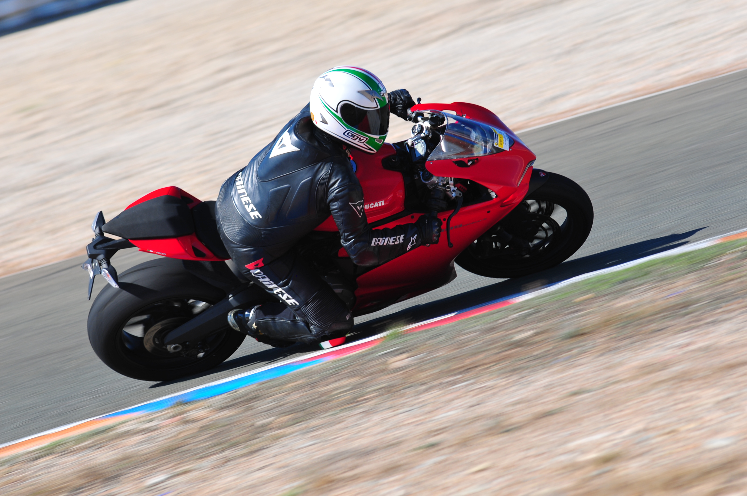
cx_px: 374
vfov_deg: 4.6
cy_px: 248
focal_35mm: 300
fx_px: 6217
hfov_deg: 6.9
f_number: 8
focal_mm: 200
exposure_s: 1/250
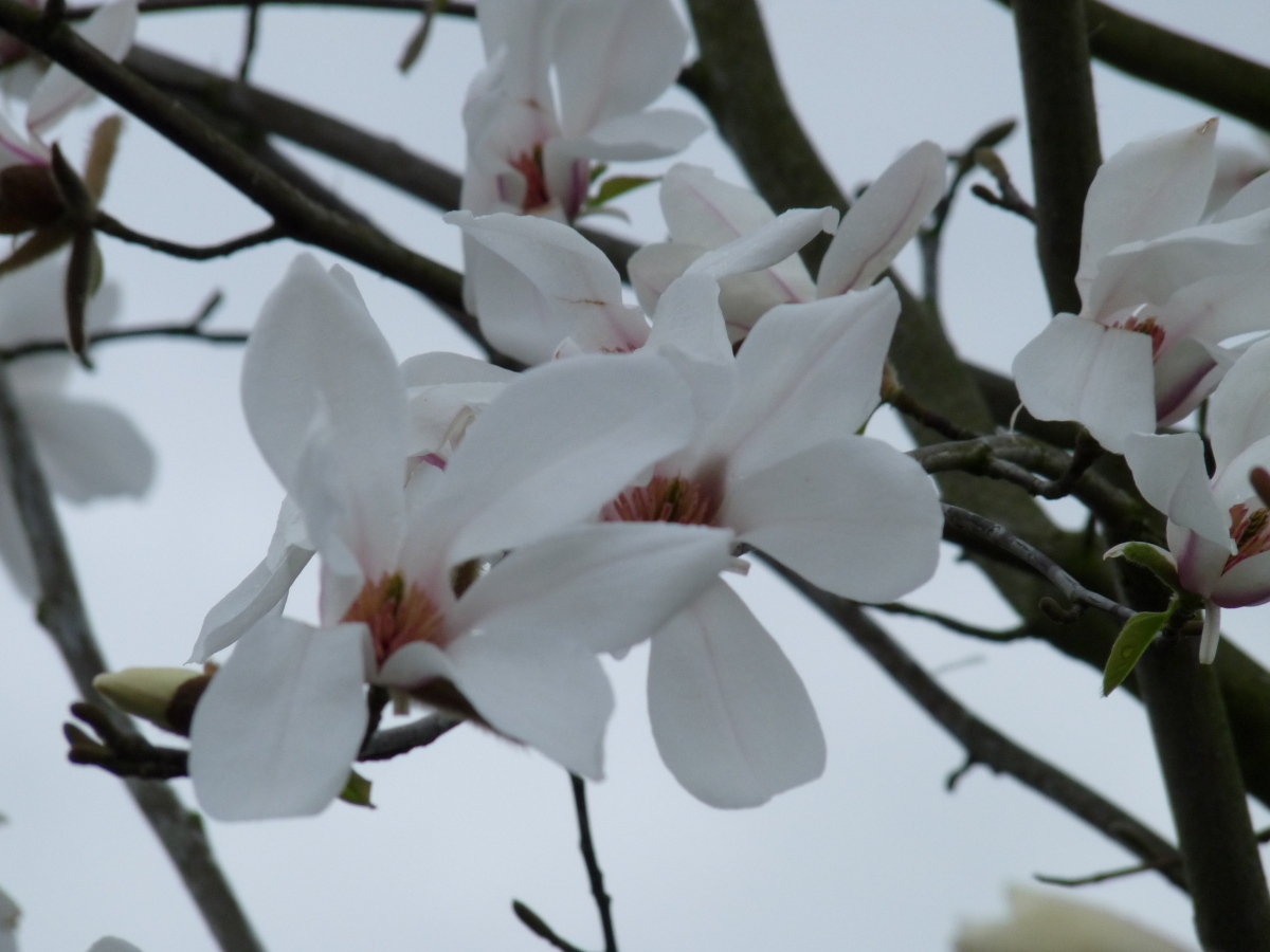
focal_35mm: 409
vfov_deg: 3.6
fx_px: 15005
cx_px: 635
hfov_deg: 4.8
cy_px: 476
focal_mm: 72.6
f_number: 5.6
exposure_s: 1/800
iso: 200
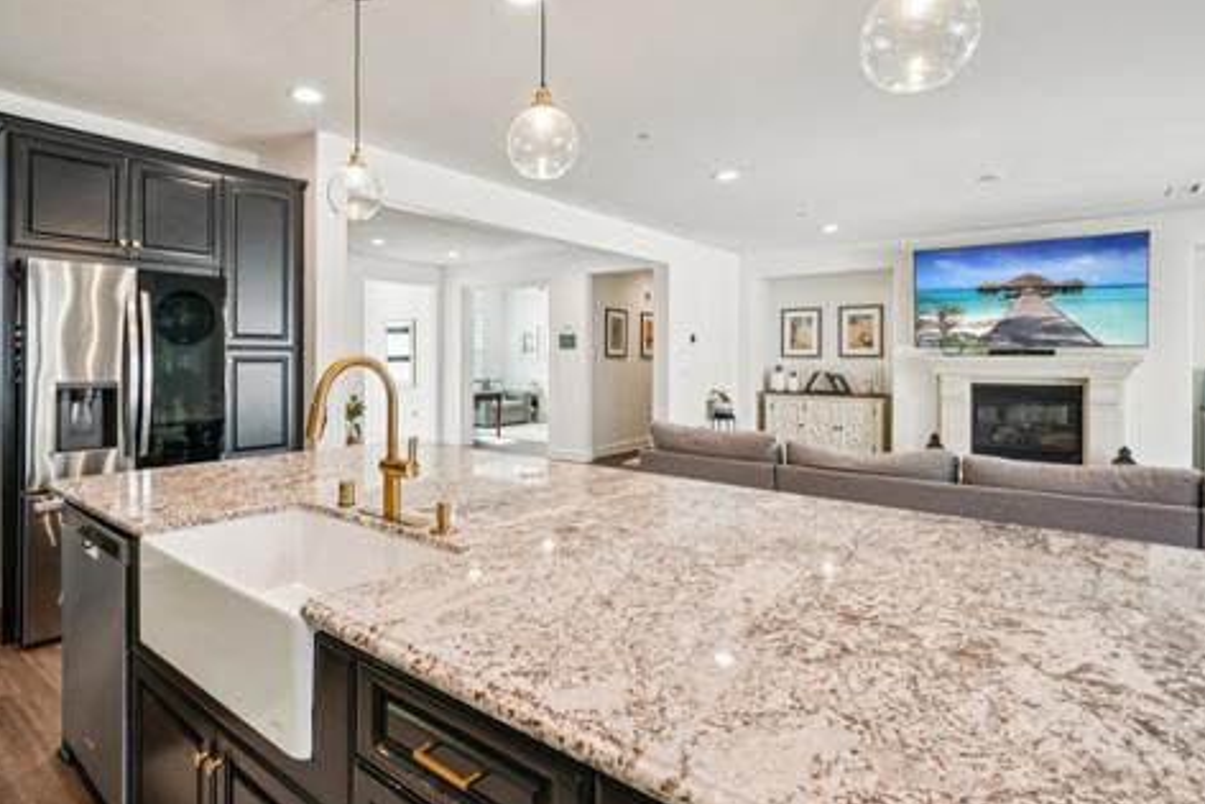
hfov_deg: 86.3
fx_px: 636
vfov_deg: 64.5
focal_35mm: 19
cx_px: 511
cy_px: 376
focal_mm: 14
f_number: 8
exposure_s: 1/20
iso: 400
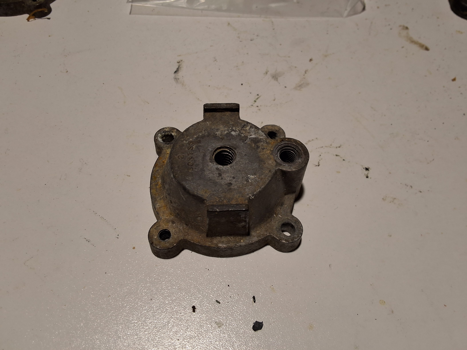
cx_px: 234
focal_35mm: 28
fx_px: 378
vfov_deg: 49.7
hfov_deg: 63.4
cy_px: 175
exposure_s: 1/40
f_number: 1.9
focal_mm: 2.91
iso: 64
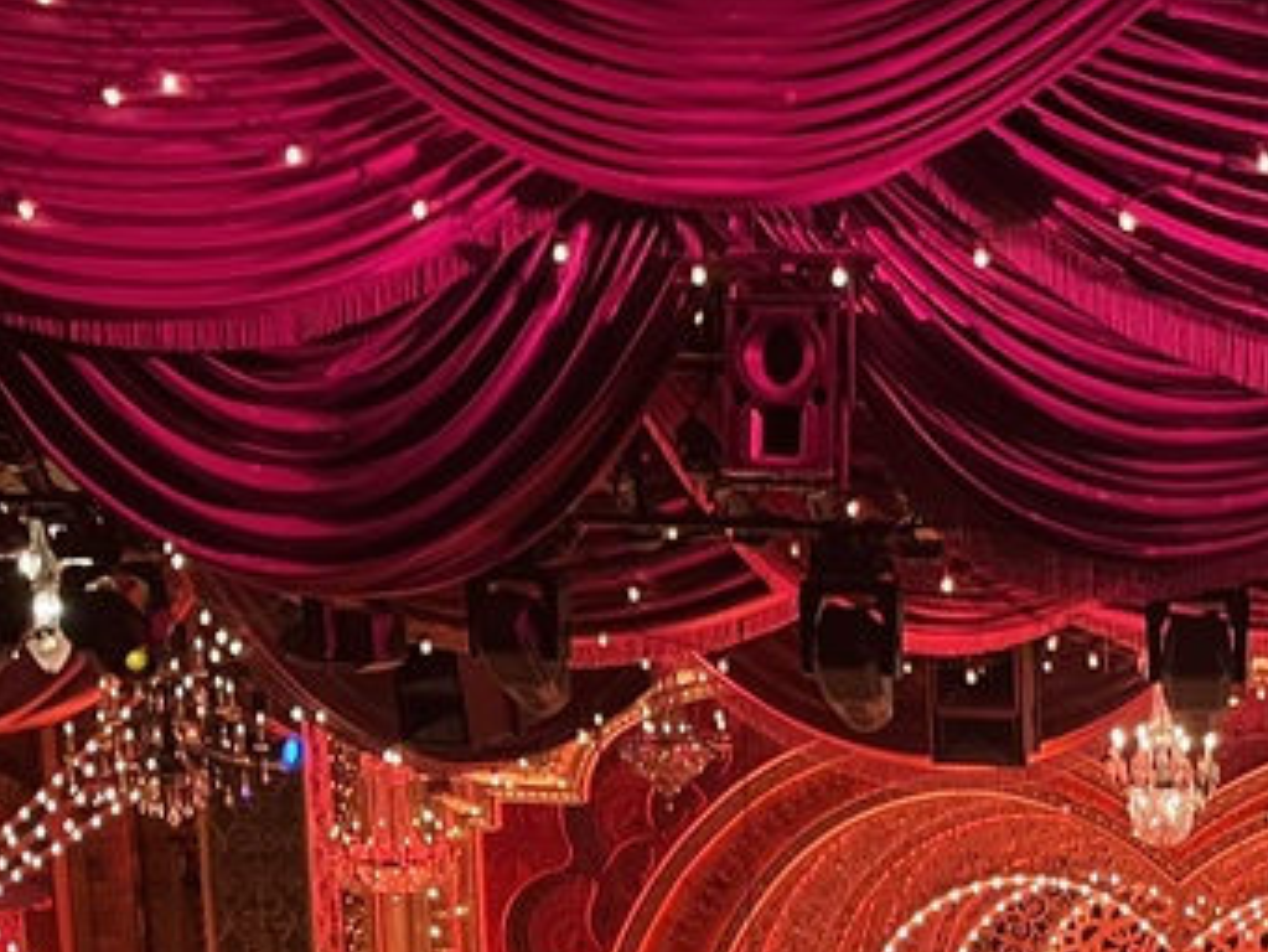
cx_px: 1182
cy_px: 1090
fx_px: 2858
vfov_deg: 18.1
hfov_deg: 24.2
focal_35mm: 78
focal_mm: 5.1
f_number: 1.6
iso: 320
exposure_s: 1/60
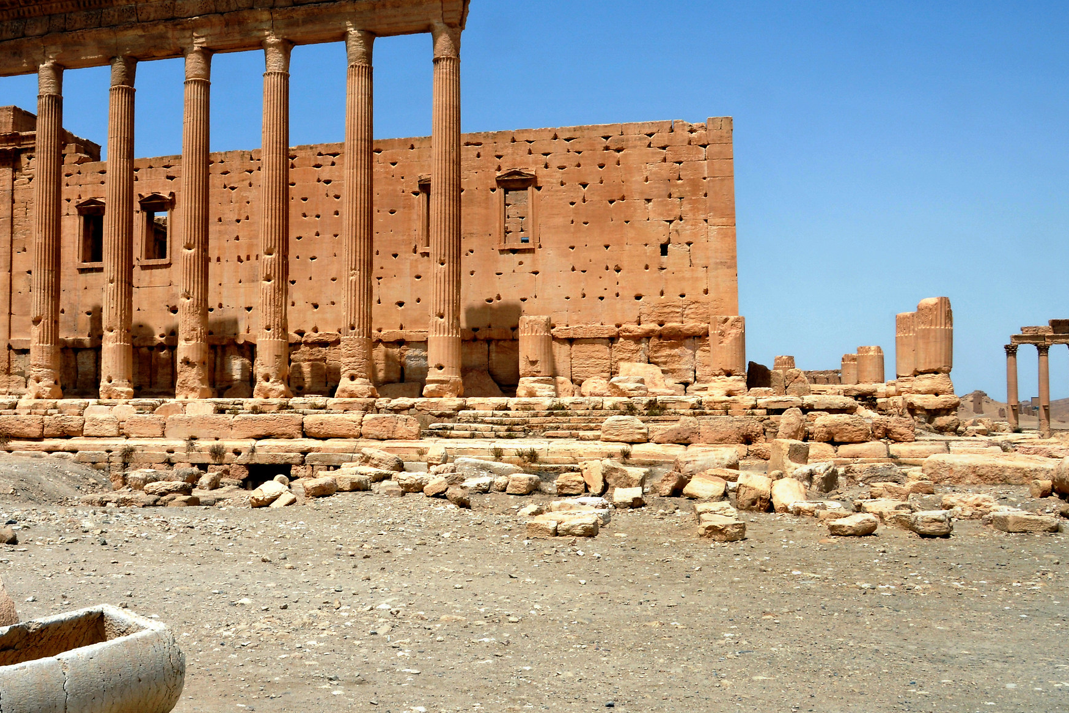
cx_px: 388
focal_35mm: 37
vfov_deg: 35.9
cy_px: 356
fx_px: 1099
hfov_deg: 51.2
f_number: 16
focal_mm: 18
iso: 200
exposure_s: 1/200
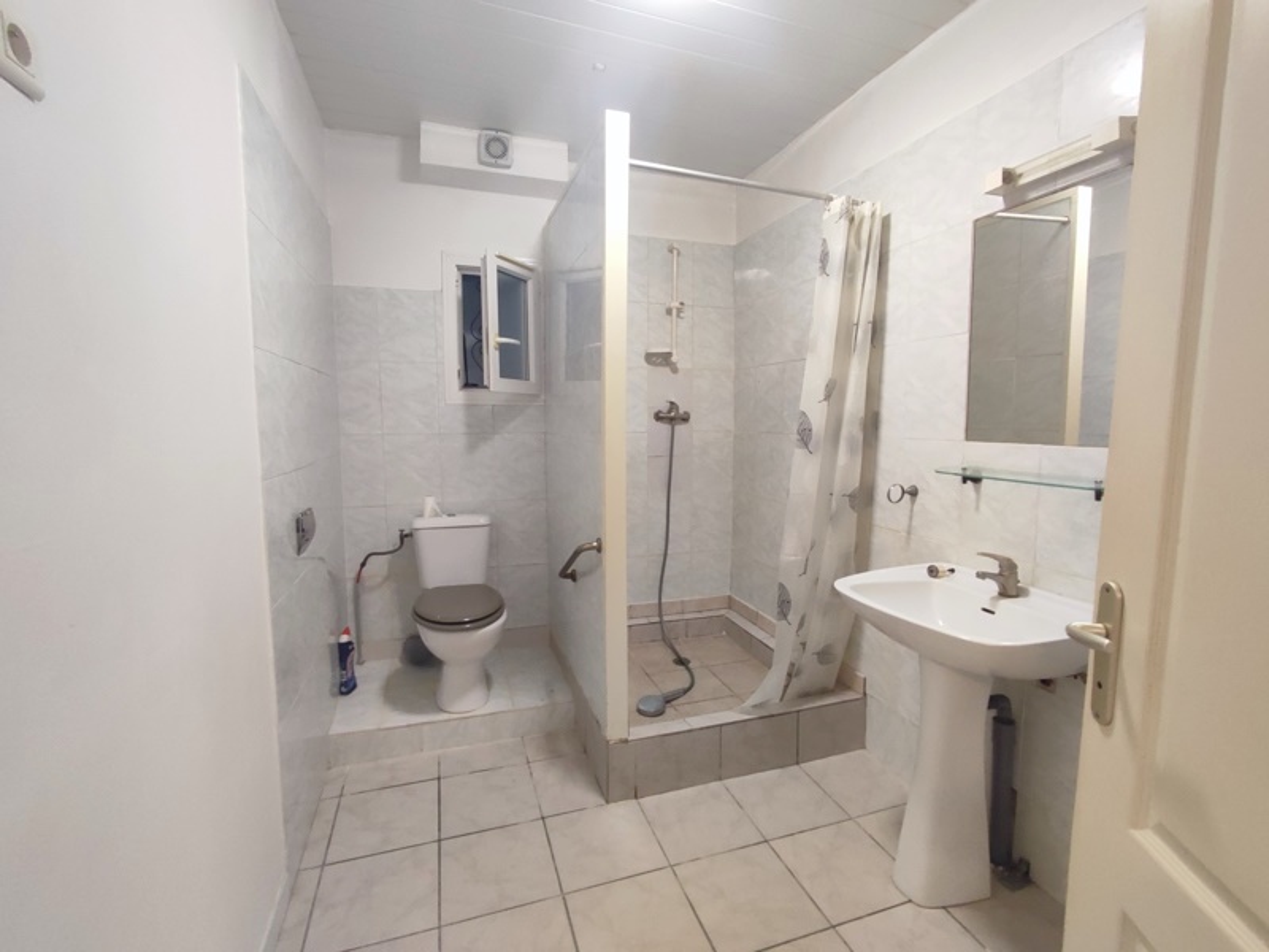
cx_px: 634
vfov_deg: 78.1
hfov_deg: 94.5
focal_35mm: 16
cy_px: 476
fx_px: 587
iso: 368
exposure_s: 1/33
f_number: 2.2
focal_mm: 1.65
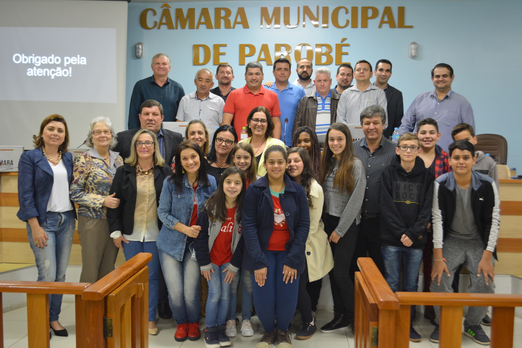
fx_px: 566
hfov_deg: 49.5
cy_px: 174
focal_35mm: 39
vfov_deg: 34.2
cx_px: 261
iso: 1100
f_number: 4.2
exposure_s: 1/30
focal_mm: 26
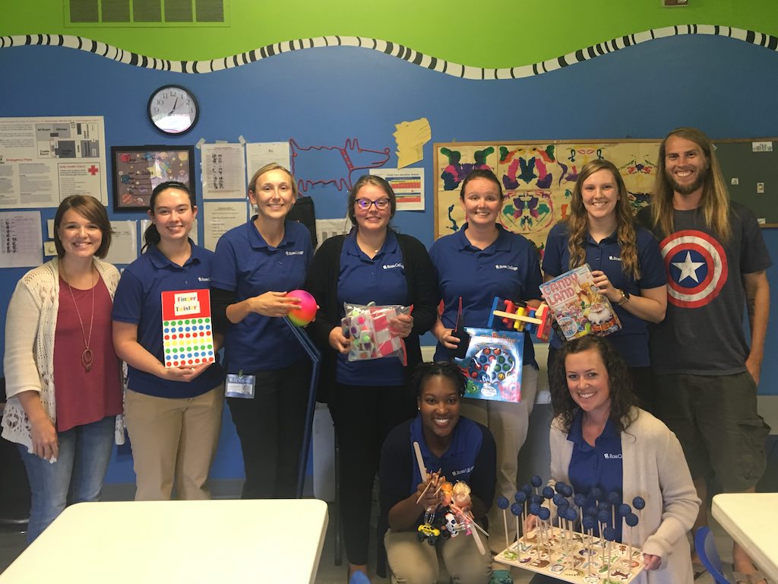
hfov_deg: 61.7
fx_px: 652
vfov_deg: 48.2
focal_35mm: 29
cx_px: 389
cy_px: 292
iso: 40
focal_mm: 4.15
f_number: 2.2
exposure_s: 1/15
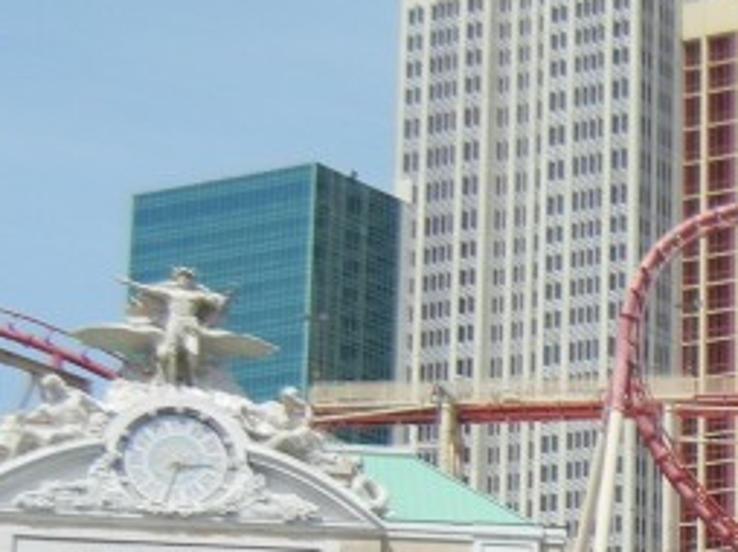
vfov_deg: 12.2
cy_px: 471
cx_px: 1310
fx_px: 2577
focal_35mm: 121
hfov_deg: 14.4
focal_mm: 5.4
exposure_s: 1/436
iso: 160
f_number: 7
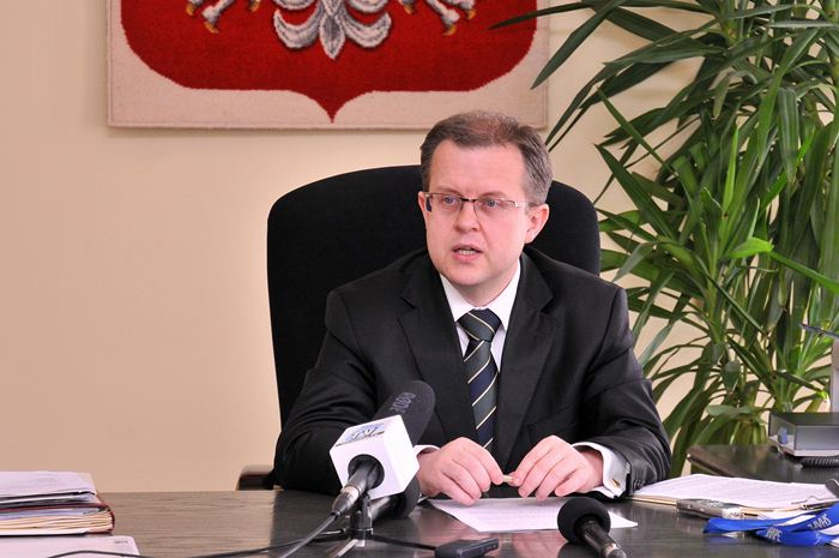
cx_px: 420
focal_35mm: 90
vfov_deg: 15.2
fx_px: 2095
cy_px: 279
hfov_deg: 22.6
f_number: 5
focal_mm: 60
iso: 400
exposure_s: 1/160
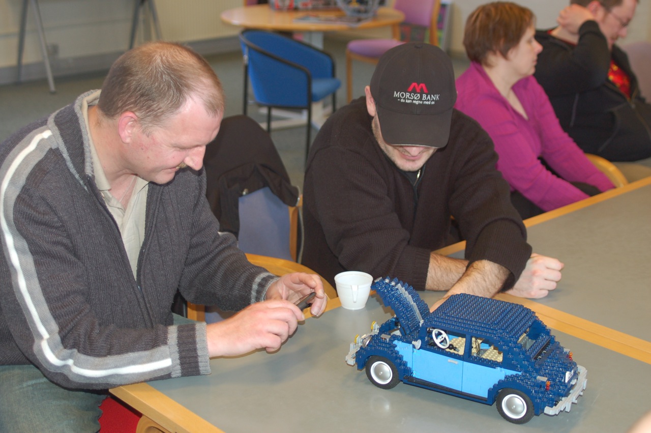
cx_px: 326
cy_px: 216
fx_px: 1030
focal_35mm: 57
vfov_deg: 23.7
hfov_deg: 35.1
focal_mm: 38
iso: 400
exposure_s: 1/60
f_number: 3.3
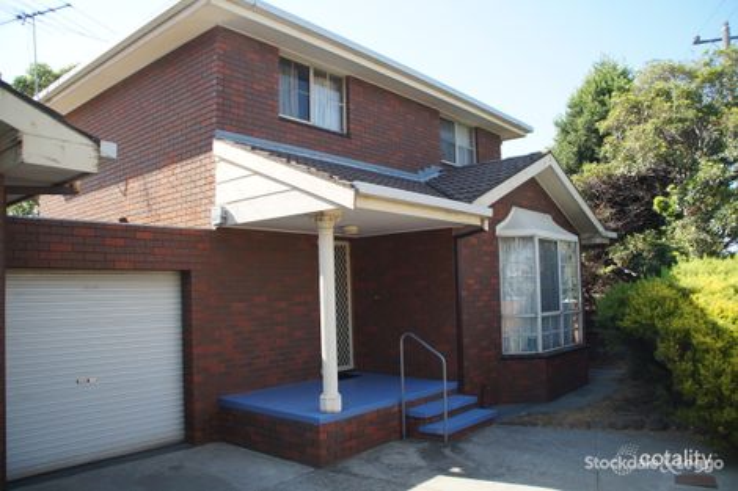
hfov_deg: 67.4
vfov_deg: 47.9
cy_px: 246
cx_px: 369
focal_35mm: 27
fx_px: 553
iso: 100
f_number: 4.5
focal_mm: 18
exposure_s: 1/250
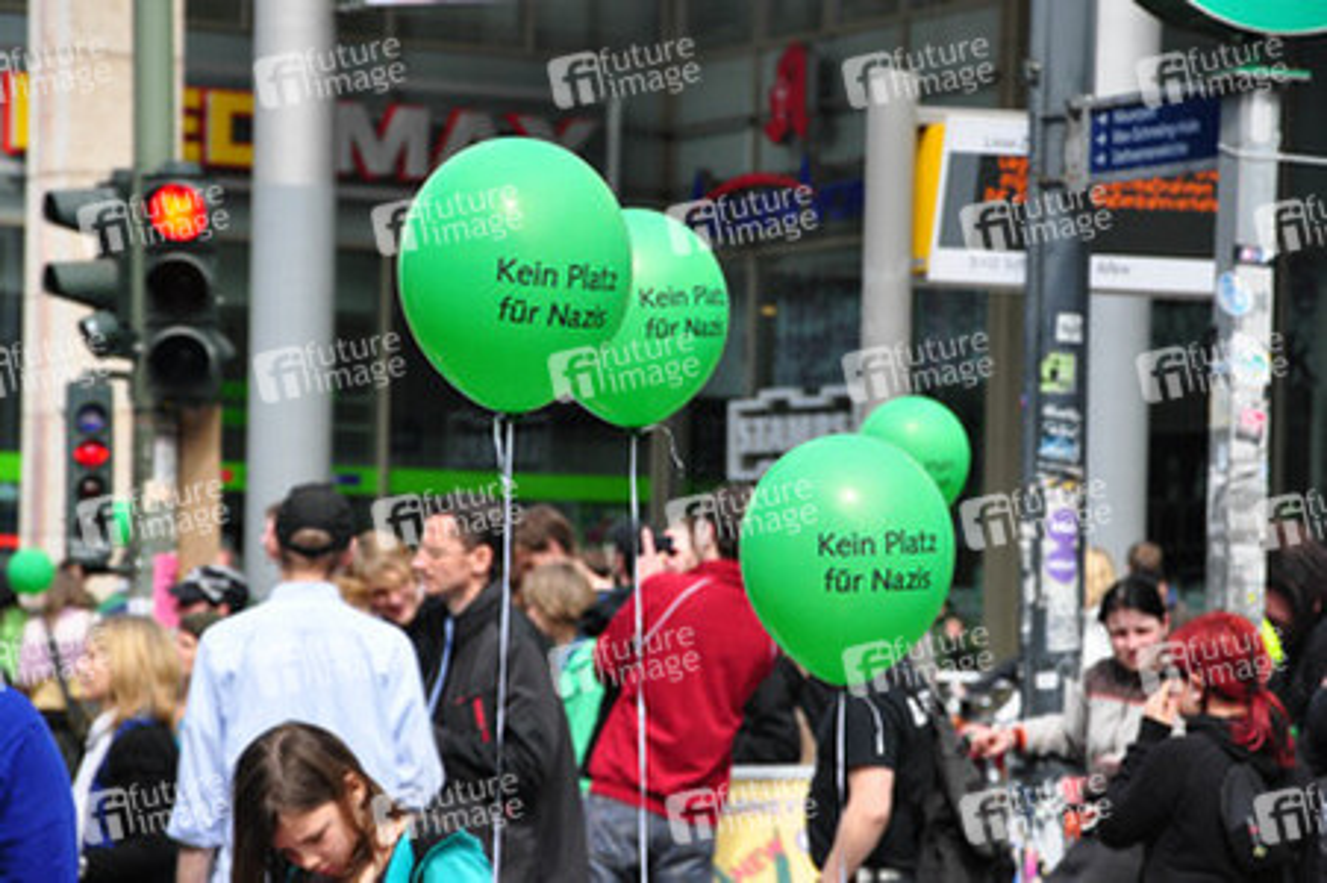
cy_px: 442
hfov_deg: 13.0
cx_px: 664
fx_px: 5801
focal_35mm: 158
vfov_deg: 8.7
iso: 800
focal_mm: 105
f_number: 9
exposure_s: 1/1250
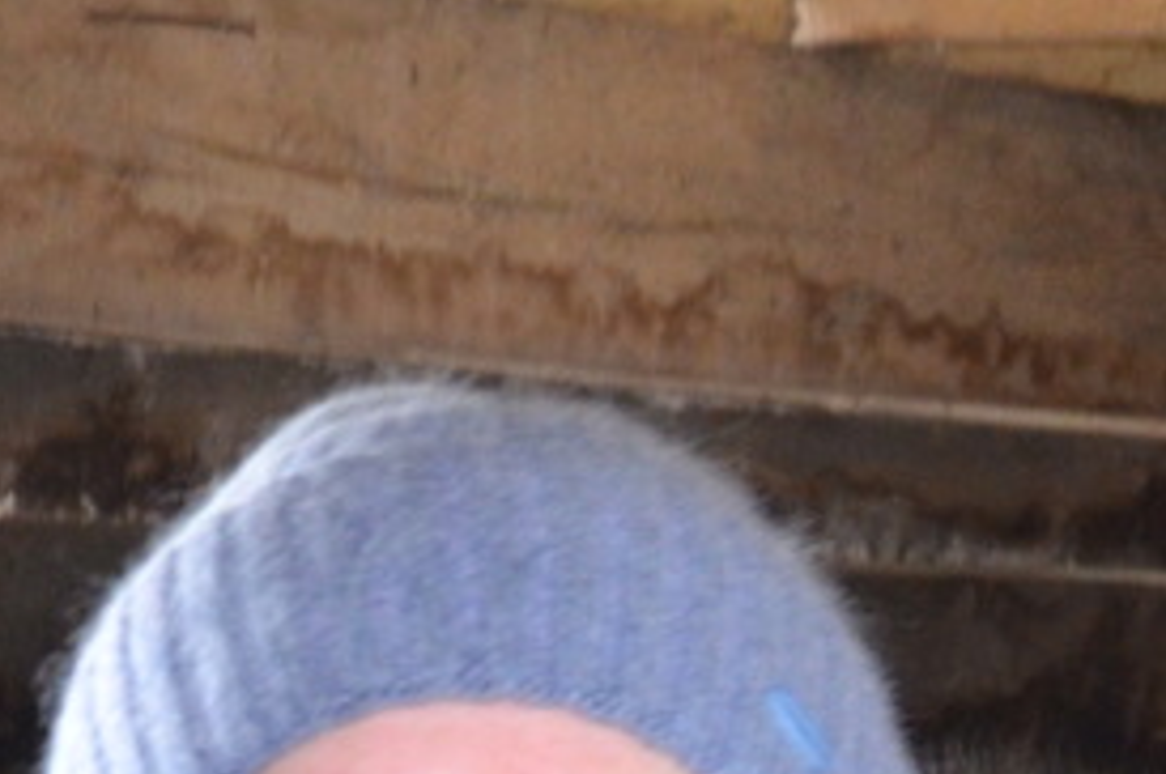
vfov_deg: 5.4
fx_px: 7926
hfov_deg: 8.1
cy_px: 2080
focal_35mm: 245
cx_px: 2221
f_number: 4
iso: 800
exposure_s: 1/60
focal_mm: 28
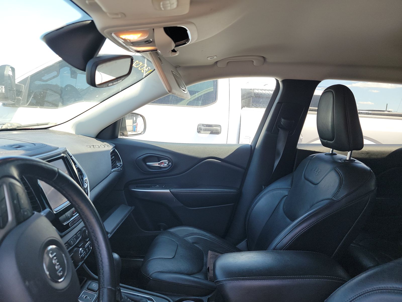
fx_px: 279
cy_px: 151
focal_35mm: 24
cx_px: 201
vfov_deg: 56.8
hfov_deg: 71.6
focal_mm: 6.7
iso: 71
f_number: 1.8
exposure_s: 1/119
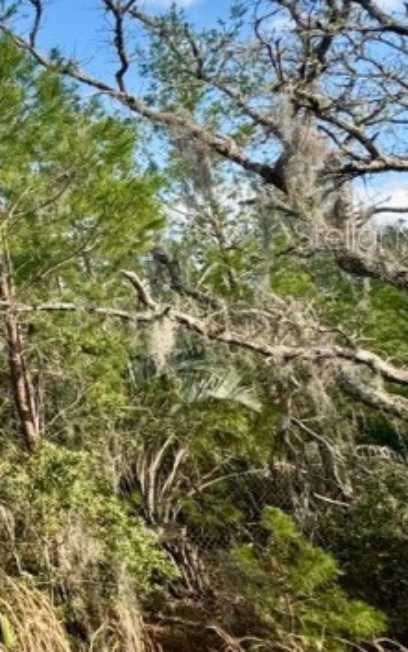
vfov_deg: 45.7
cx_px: -478
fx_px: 764
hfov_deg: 17.2
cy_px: 235
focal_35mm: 43
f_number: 2.2
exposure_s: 1/525
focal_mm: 2.22
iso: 50
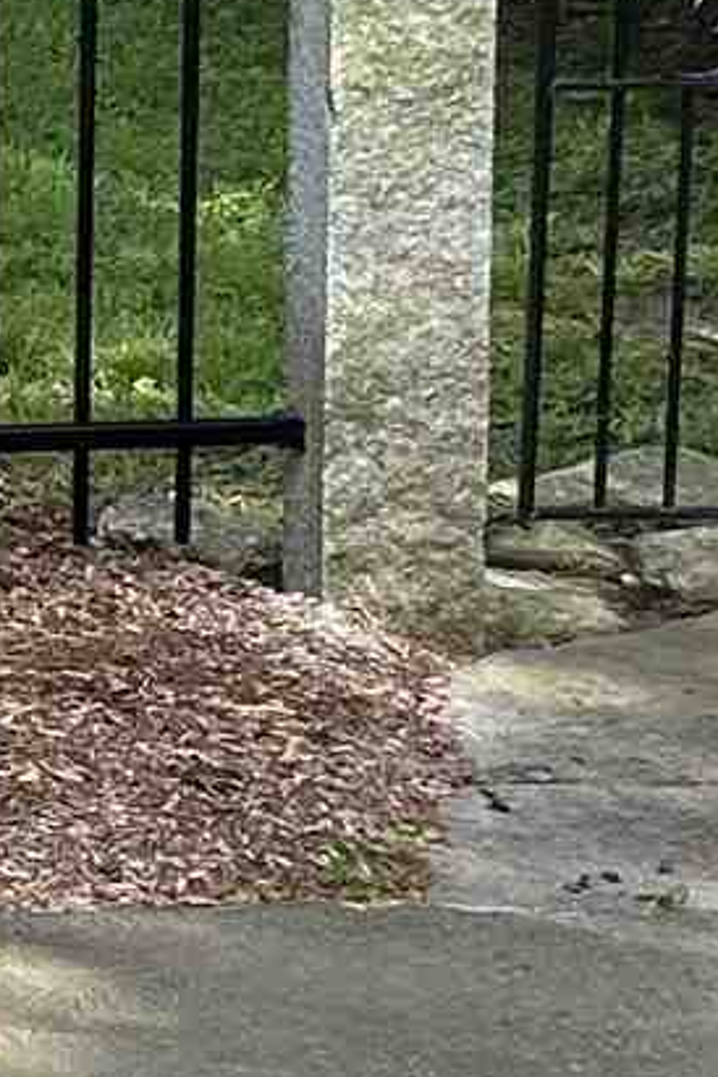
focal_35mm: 202
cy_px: 86
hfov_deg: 6.7
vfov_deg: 10.1
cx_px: -325
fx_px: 6043
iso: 50
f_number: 1.5
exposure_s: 1/521
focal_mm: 5.7
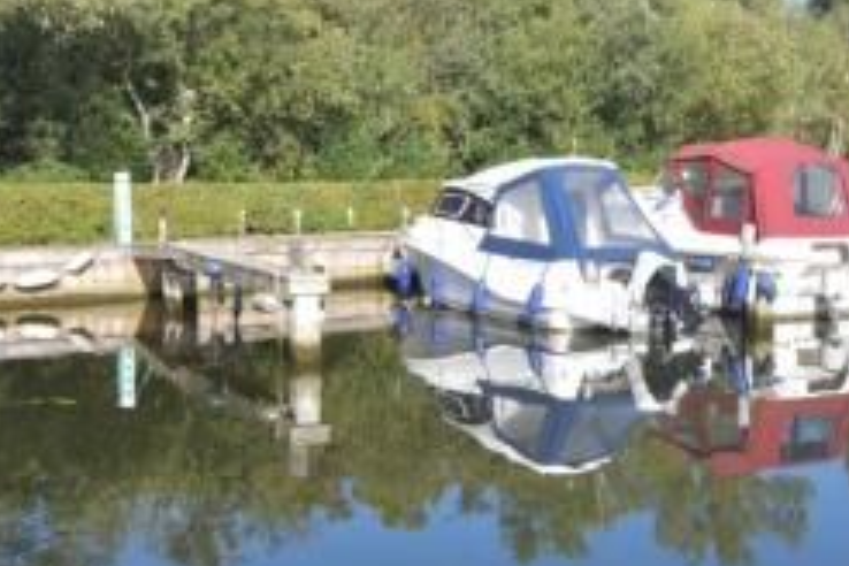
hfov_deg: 34.4
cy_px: 305
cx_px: 511
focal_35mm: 58
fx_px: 1368
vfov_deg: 23.4
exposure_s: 1/250
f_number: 8
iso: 200
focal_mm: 20
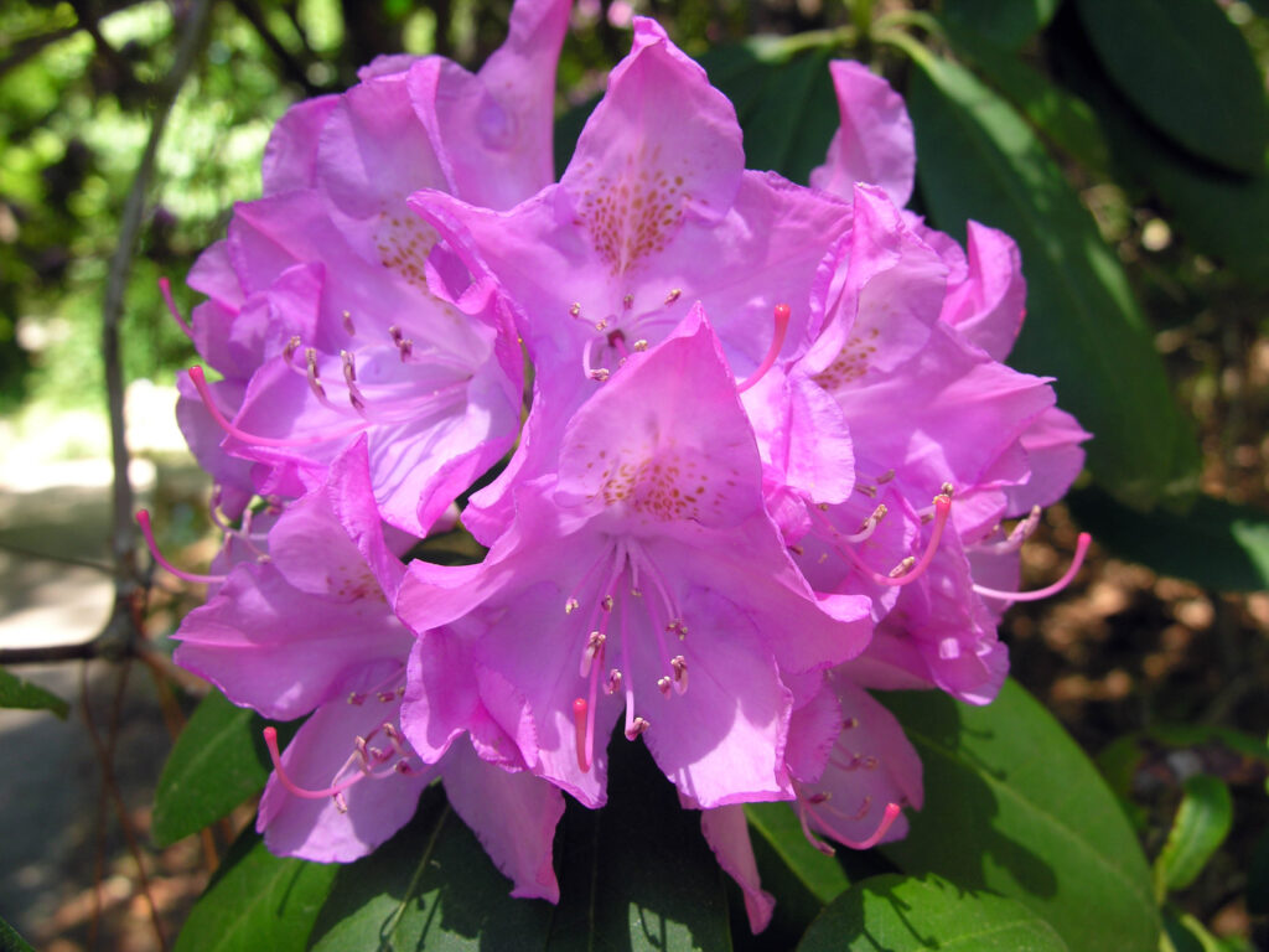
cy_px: 476
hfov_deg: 52.6
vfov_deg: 40.7
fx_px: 1283
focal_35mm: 35
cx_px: 634
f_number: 4
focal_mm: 8.9
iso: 50
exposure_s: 1/33.6
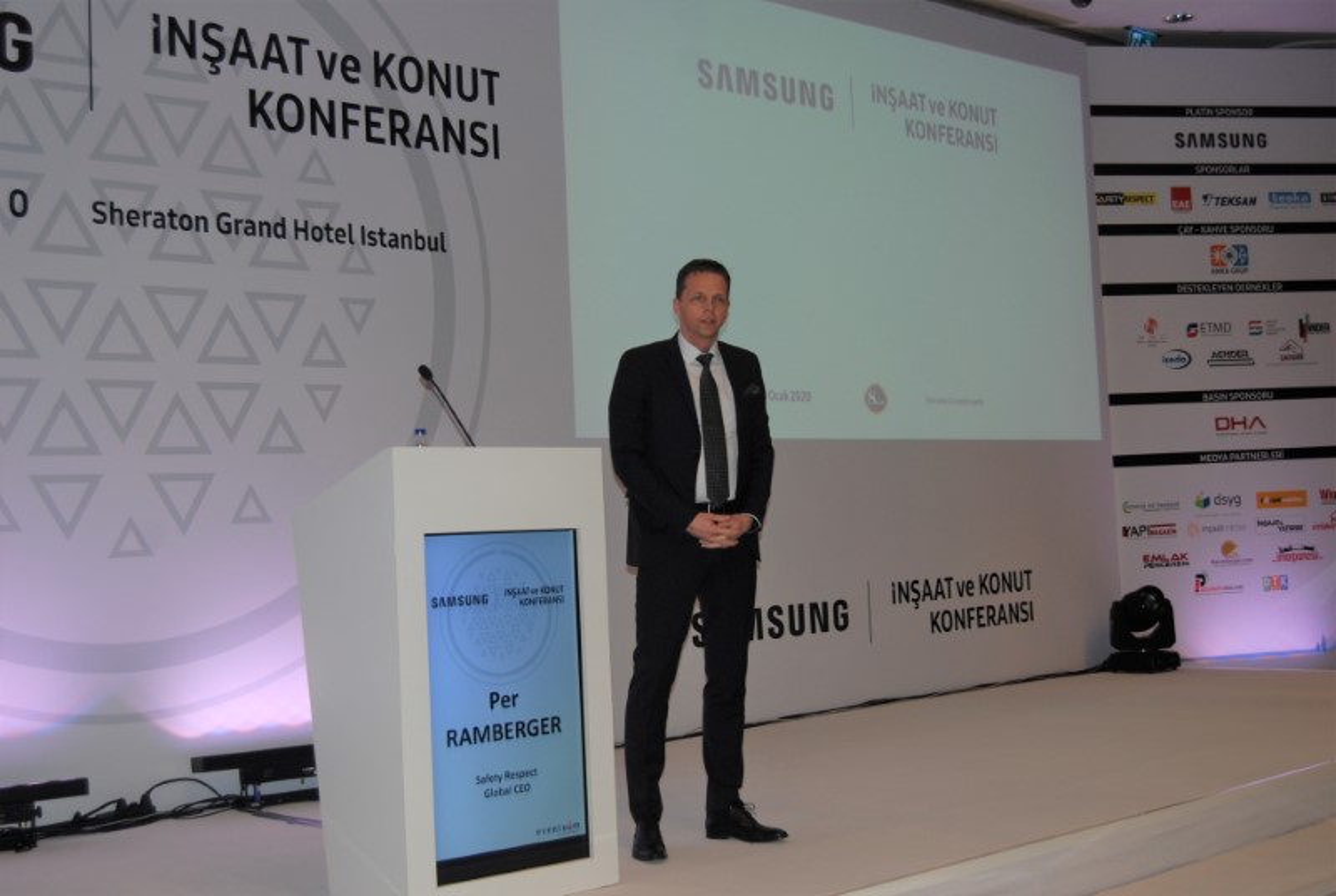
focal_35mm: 39
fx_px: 1449
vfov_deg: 34.3
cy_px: 448
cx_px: 668
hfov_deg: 49.5
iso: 200
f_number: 4
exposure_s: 1/60
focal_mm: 26
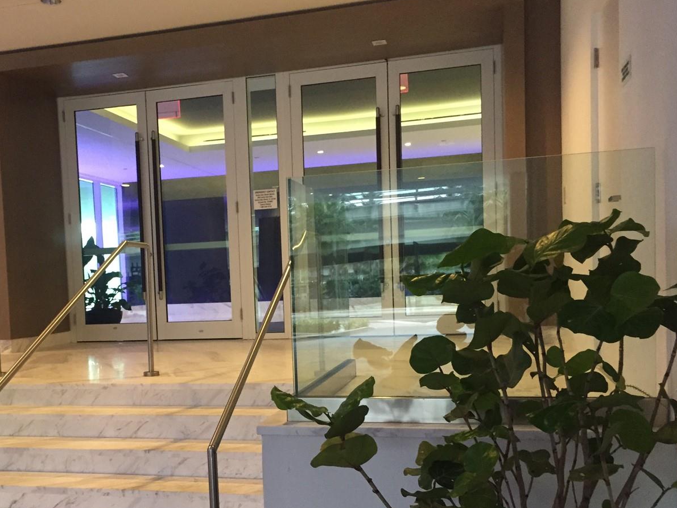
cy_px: 329
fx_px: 763
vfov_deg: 36.5
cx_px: 254
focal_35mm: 39
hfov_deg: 47.4
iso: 250
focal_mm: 4.15
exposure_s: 1/20
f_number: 2.2
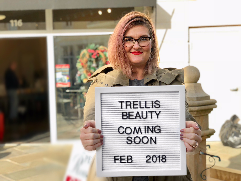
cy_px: 90
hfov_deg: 36.8
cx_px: 120
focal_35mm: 52
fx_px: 362
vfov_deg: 28.0
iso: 16
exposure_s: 1/333
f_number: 2.4
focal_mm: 6
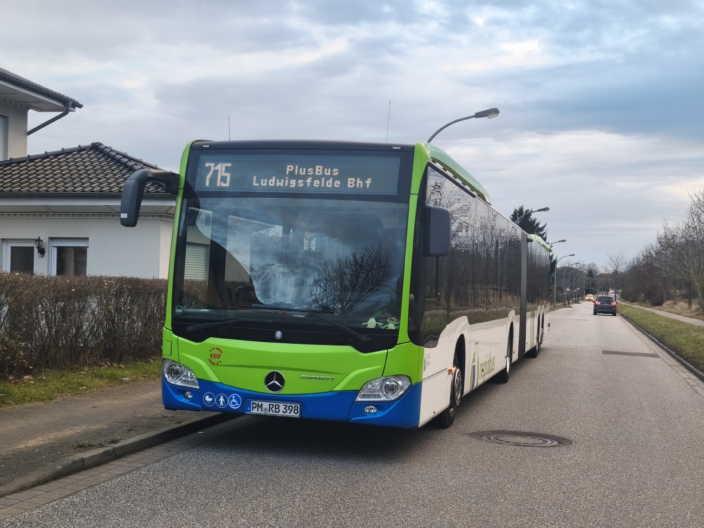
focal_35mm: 46
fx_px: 936
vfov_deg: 31.5
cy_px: 264
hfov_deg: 41.2
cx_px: 352
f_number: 1.65
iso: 125
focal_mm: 6.18
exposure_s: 1/100
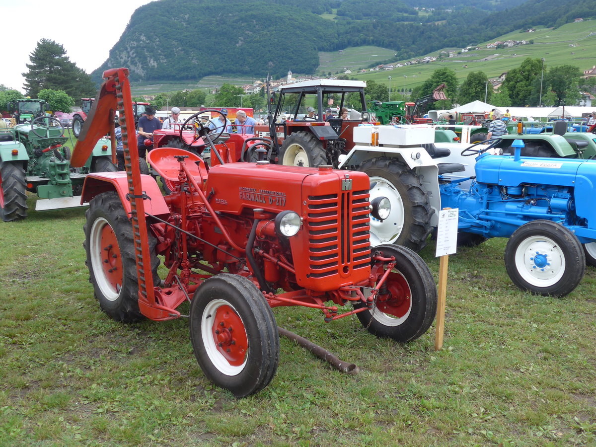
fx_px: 620
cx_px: 298
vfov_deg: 39.7
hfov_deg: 51.4
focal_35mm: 36
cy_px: 224
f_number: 2.8
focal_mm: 7.5
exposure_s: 1/400
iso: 80
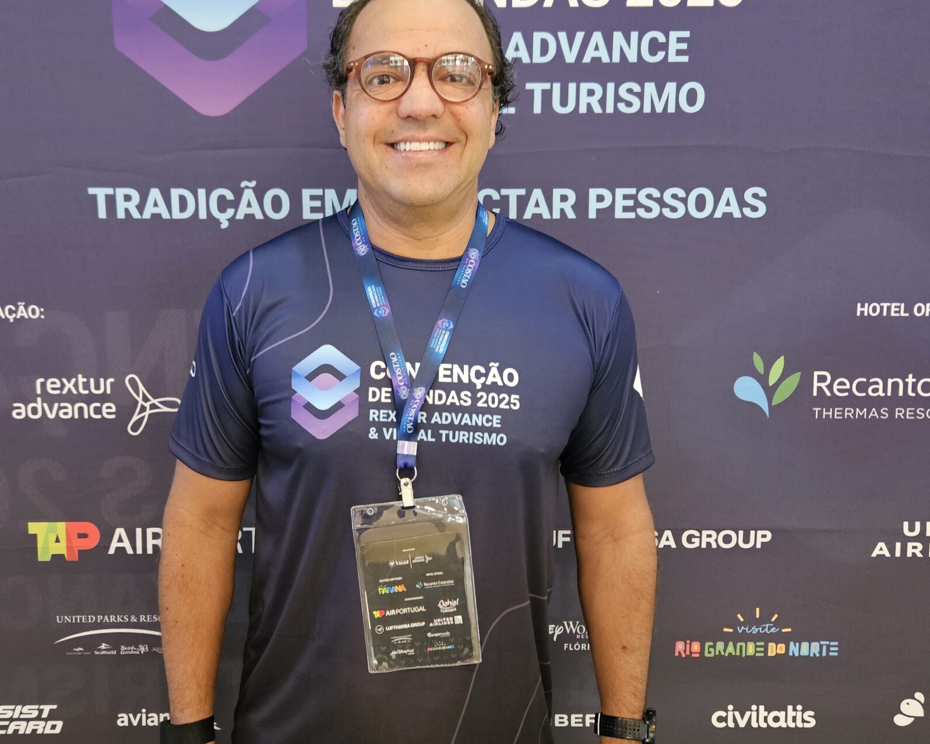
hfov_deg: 49.9
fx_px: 991
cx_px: 369
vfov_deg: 41.2
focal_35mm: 36
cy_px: 370
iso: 640
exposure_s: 1/40
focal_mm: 5.4
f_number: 1.8
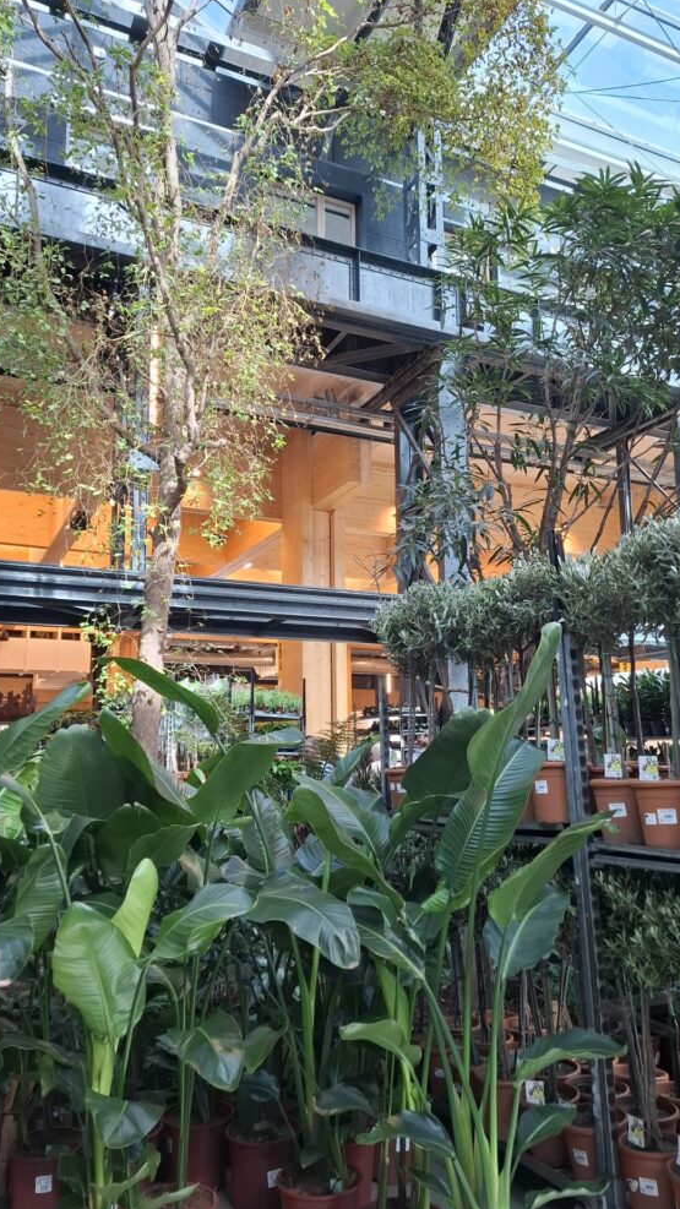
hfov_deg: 44.4
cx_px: 337
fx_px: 834
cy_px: 614
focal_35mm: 26
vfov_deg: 71.9
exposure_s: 1/100
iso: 320
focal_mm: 5.54
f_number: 1.8
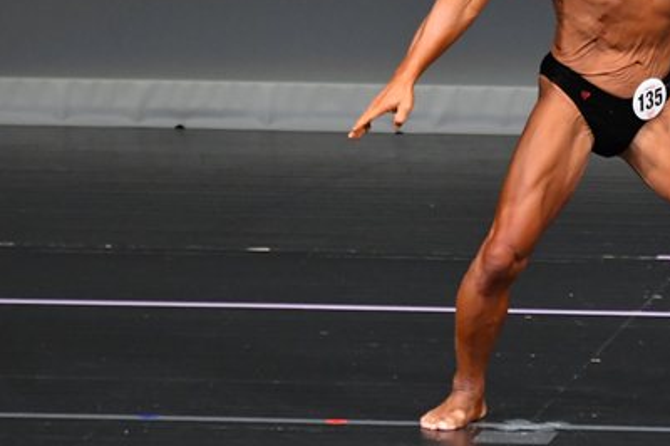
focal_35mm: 668
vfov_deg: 2.1
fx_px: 12422
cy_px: 114
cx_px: 580
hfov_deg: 3.1
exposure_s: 1/400
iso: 4000
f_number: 5.6
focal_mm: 230
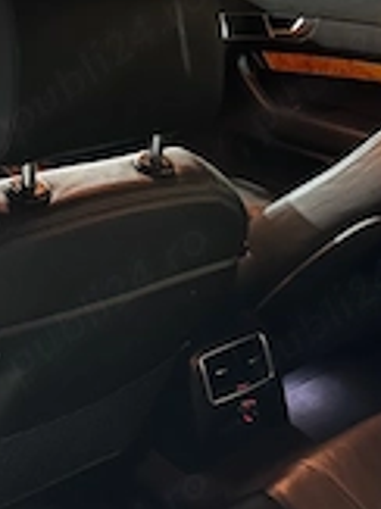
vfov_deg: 32.4
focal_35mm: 59
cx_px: 169
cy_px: 340
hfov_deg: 24.8
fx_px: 867
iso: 1000
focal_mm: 6.86
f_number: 1.78
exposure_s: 1/17
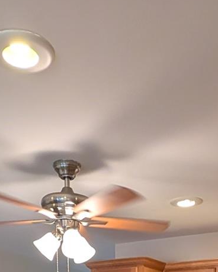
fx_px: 419
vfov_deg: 26.3
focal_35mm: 52
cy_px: 407
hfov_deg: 29.1
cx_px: 125
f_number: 1.95
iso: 108
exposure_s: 1/60
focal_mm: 2.23
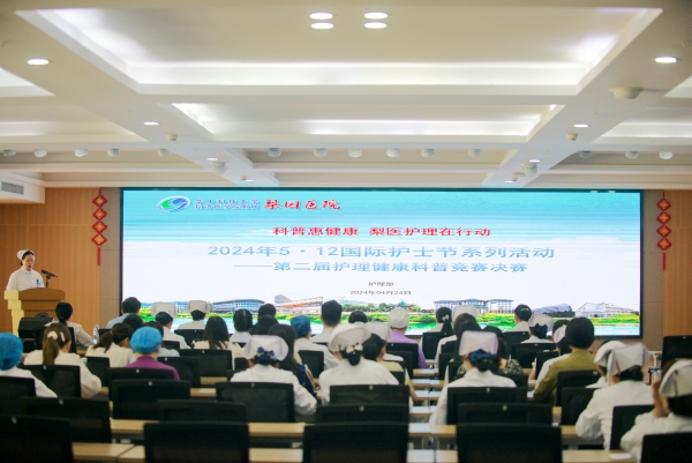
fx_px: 1346
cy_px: 232
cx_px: 346
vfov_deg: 19.5
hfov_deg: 28.8
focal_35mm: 70
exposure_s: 1/640
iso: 400
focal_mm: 70
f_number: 2.8
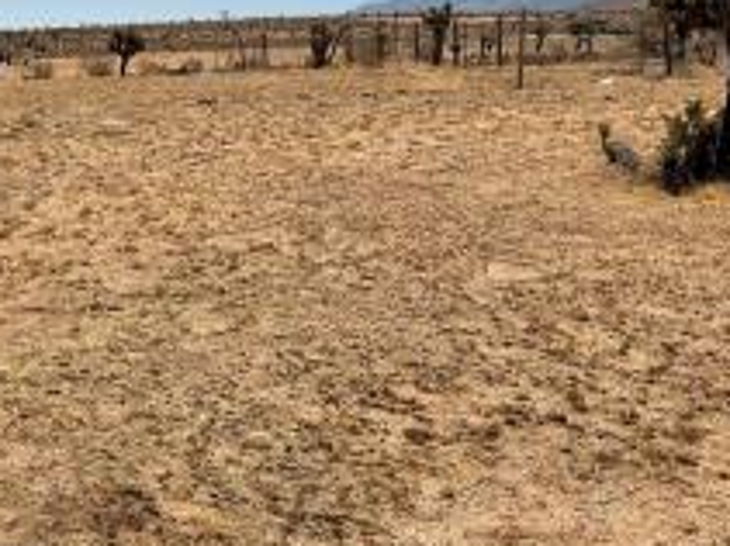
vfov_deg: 25.7
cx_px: 163
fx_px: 1159
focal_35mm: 55
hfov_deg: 34.1
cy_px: 59
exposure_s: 1/3788
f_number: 1.8
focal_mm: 3
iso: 16
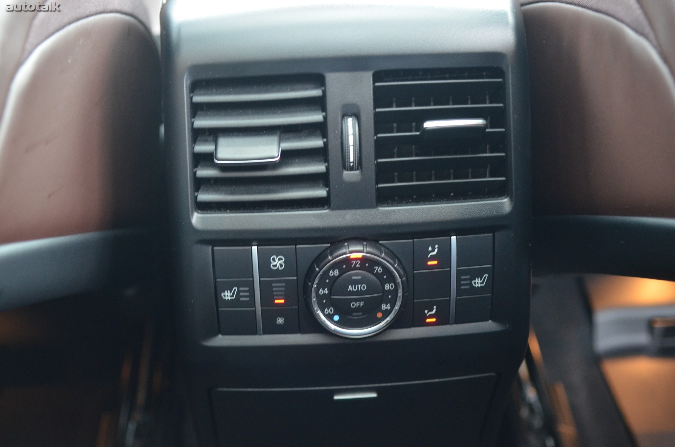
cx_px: 338
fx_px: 870
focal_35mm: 46
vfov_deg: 28.8
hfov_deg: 42.4
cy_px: 224
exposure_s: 1/30
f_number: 2.8
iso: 1600
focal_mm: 31
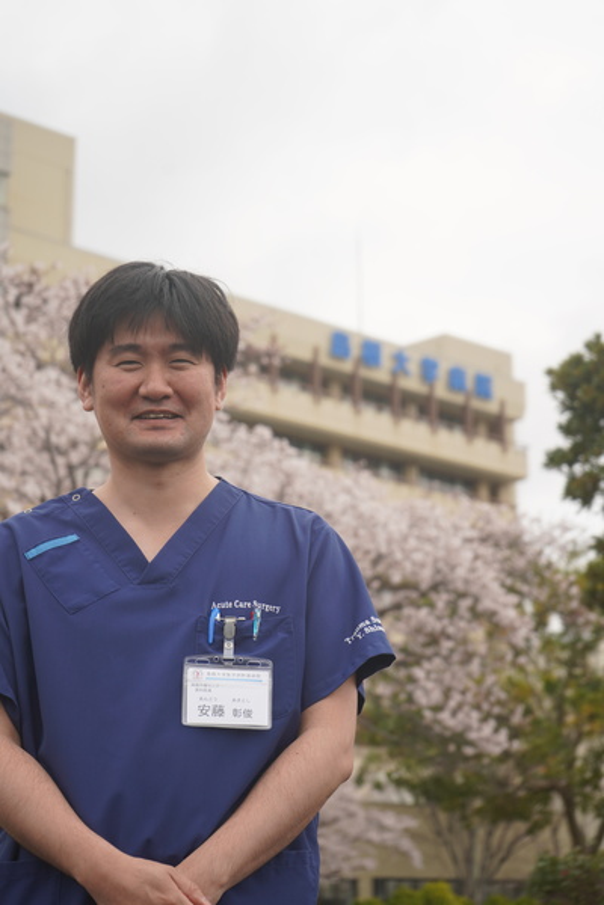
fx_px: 1762
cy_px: 452
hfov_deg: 19.5
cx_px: 302
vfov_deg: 28.8
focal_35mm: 70
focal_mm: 70
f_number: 5.6
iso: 100
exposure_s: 1/250
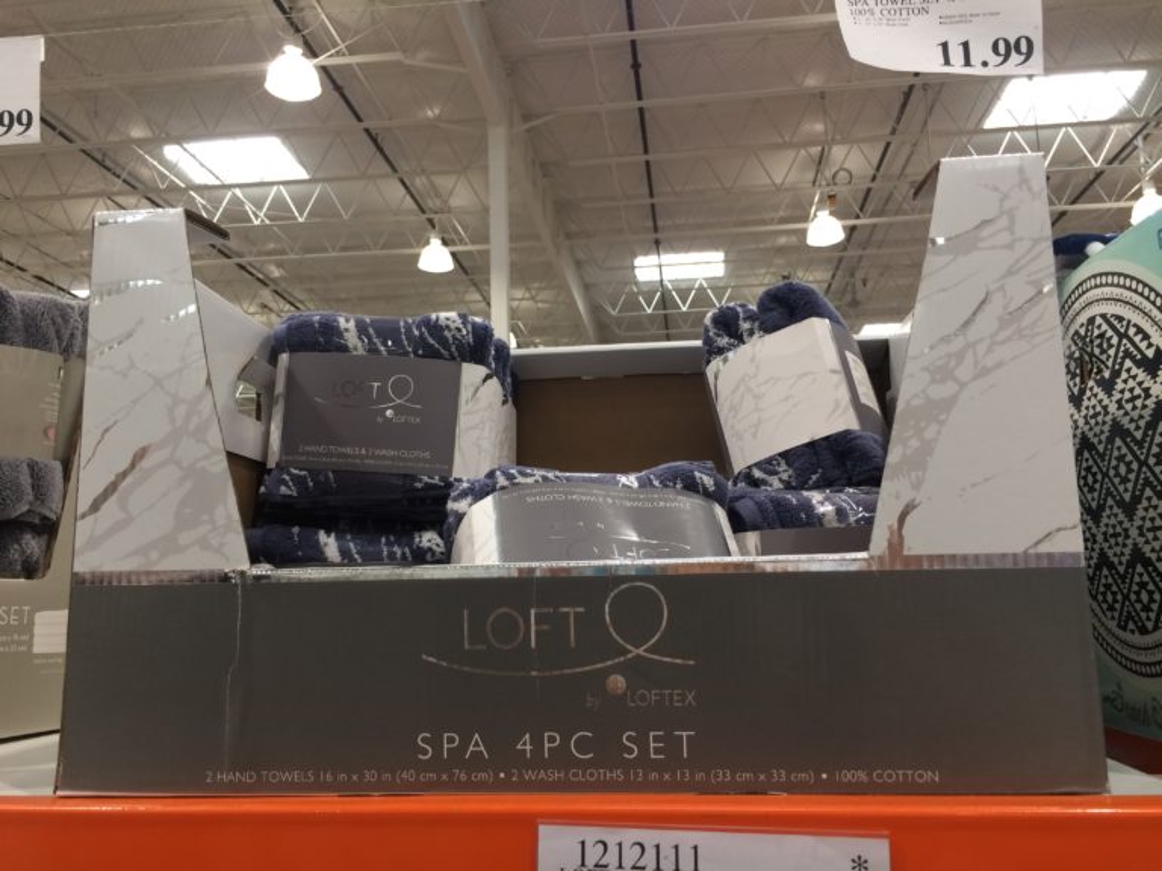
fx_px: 973
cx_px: 581
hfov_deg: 61.7
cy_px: 436
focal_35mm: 29
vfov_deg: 48.2
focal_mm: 4.15
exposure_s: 1/30
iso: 50
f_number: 2.2
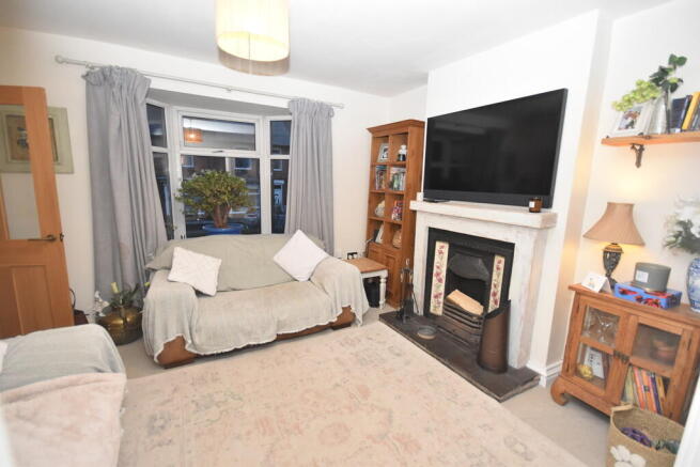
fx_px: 292
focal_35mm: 15
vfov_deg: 77.4
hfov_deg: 100.4
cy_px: 234
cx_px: 350
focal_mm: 10
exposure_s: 1/100
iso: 1600
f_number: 4
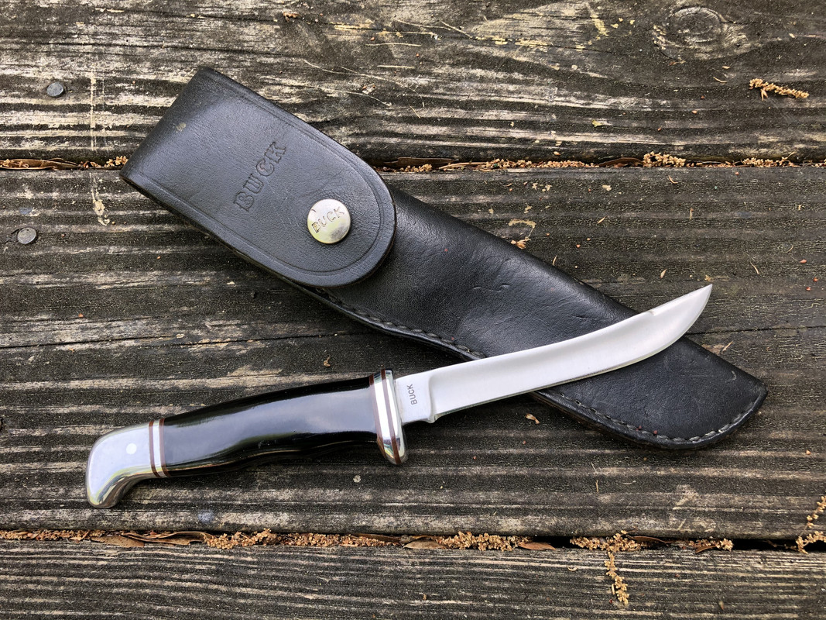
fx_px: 668
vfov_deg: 49.7
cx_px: 413
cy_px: 310
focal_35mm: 28
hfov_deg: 63.4
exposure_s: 1/120
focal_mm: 3.99
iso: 32
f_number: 1.8
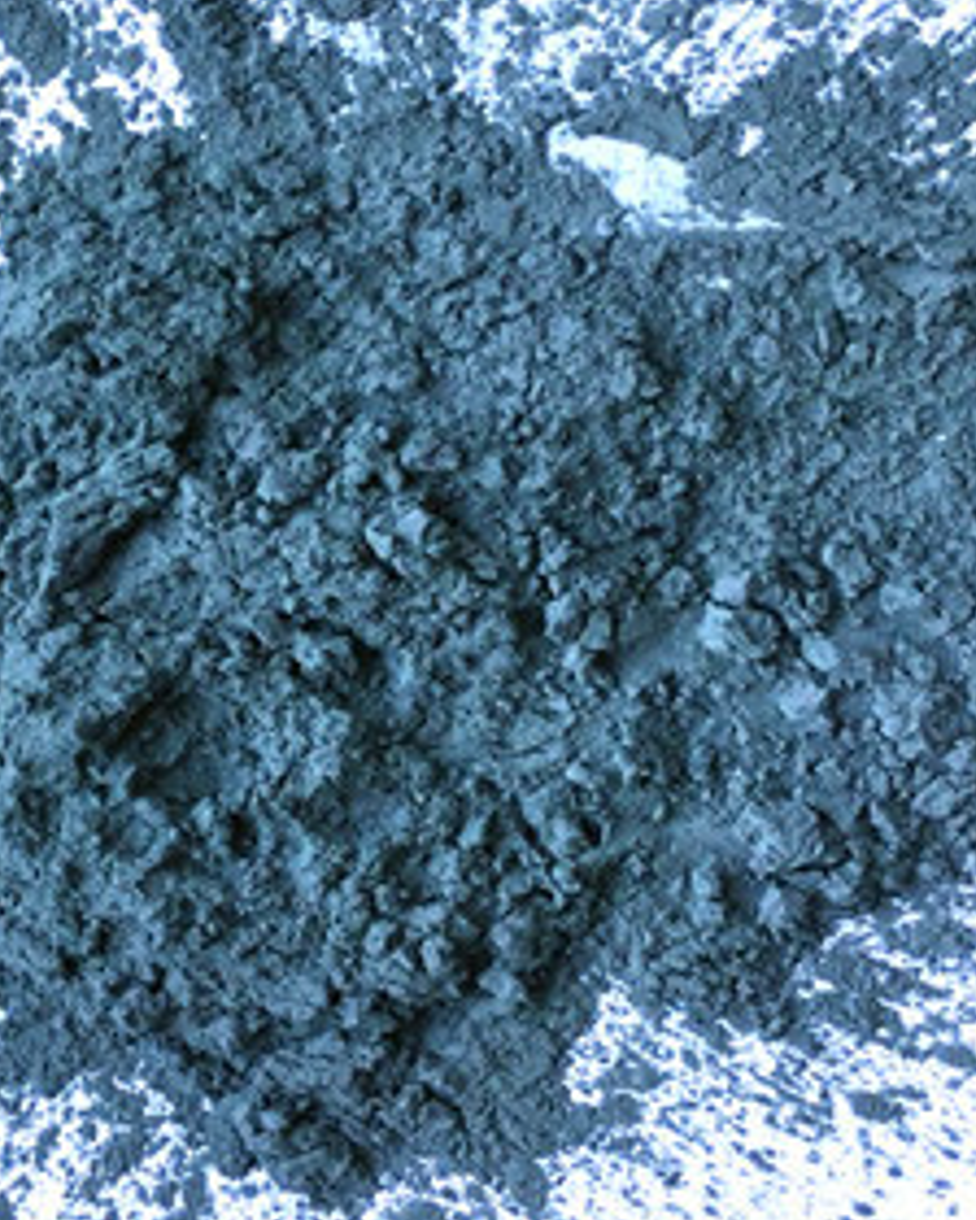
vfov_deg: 21.7
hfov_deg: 17.3
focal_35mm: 88
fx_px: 3177
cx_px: 170
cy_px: 558
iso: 32
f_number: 2.4
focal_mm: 3.3
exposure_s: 1/100
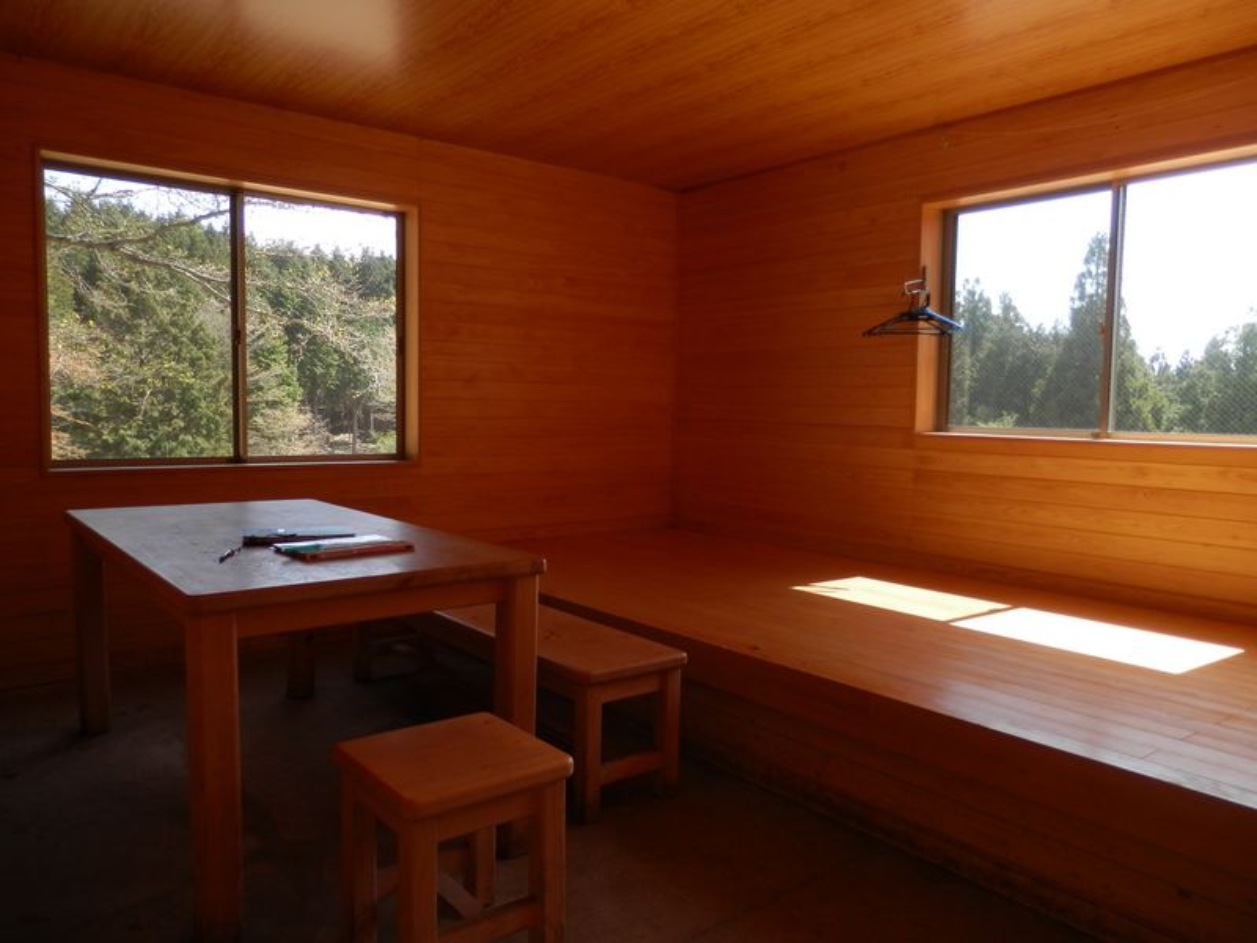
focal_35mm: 25
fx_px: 908
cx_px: 628
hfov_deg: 69.4
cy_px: 472
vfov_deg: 54.9
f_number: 3
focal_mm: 4.5
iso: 80
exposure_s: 1/160
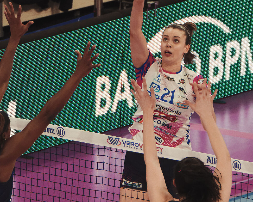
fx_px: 6670
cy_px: 65
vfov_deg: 1.7
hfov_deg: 2.2
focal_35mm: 891
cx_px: 144
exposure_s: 1/1000
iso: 800
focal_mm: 200
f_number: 5.1
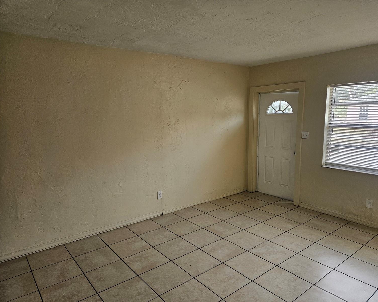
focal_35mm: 24
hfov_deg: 70.2
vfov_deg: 58.8
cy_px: 151
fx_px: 268
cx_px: 201
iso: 80
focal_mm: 5.4
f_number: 1.8
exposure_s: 1/120
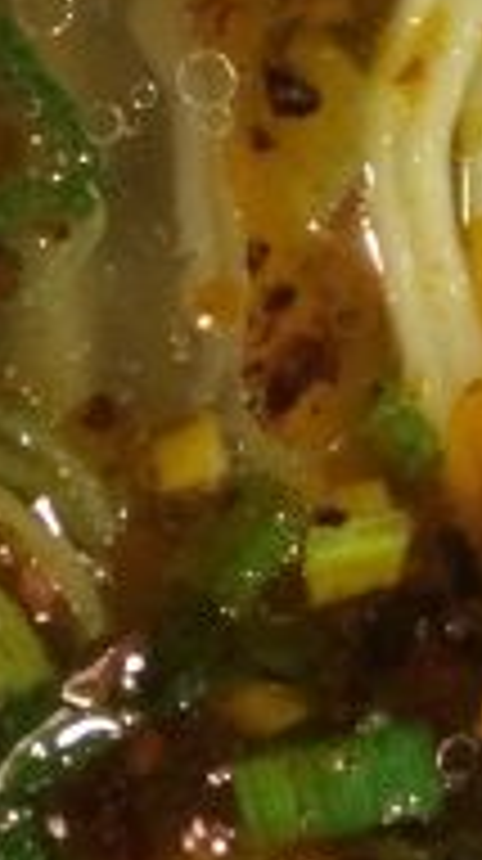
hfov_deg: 9.9
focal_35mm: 116
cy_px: -63
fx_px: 2644
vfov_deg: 17.9
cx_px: 840
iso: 320
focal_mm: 4.15
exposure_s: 1/20
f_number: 2.2
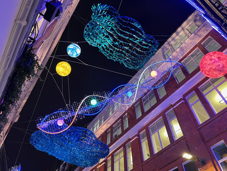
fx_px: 170
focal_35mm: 26
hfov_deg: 67.3
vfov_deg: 53.1
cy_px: 86
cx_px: 114
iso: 250
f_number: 1.6
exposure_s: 1/50
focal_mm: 5.1
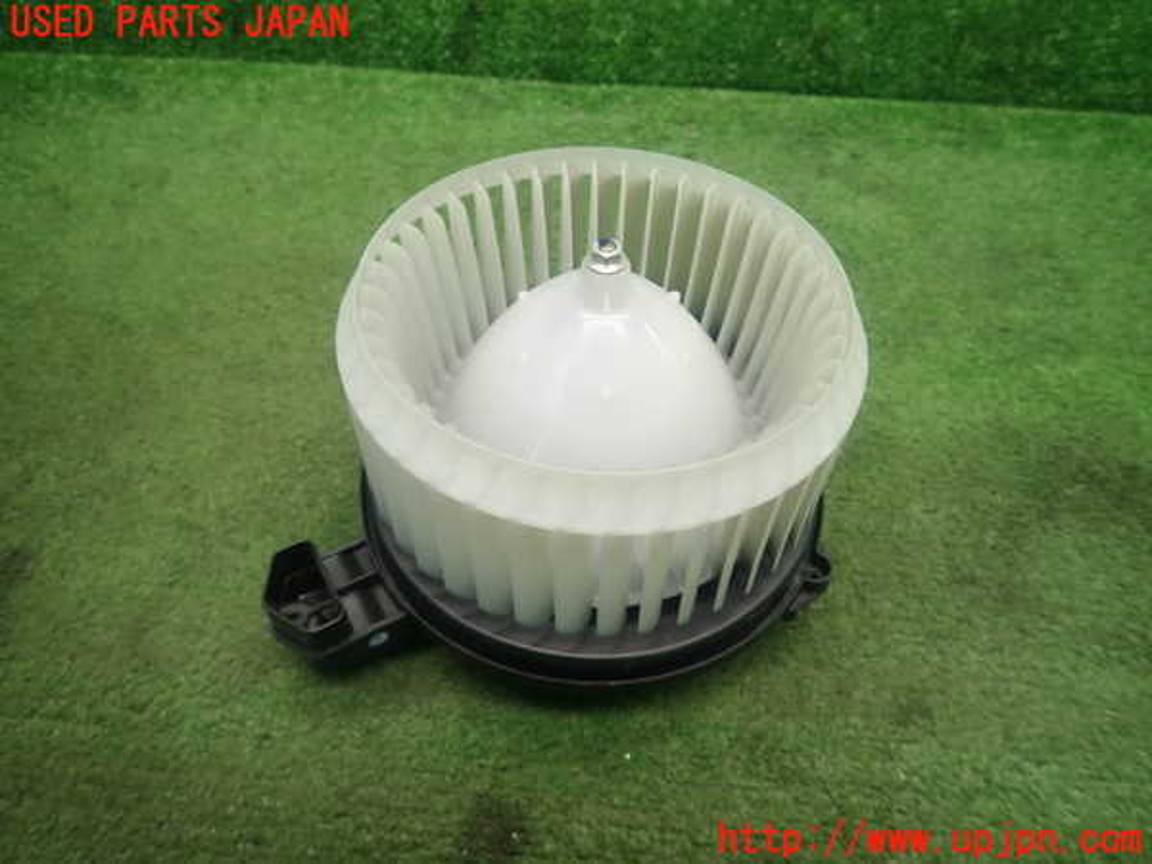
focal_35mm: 25
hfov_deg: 69.4
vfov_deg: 54.9
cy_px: 432
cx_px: 576
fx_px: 832
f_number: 2
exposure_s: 1/50
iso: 200
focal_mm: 4.5
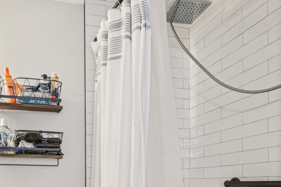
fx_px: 226
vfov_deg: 41.1
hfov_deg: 60.7
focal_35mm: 29
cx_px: 75
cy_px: 172
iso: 400
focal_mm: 10
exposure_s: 1/2.5
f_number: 8
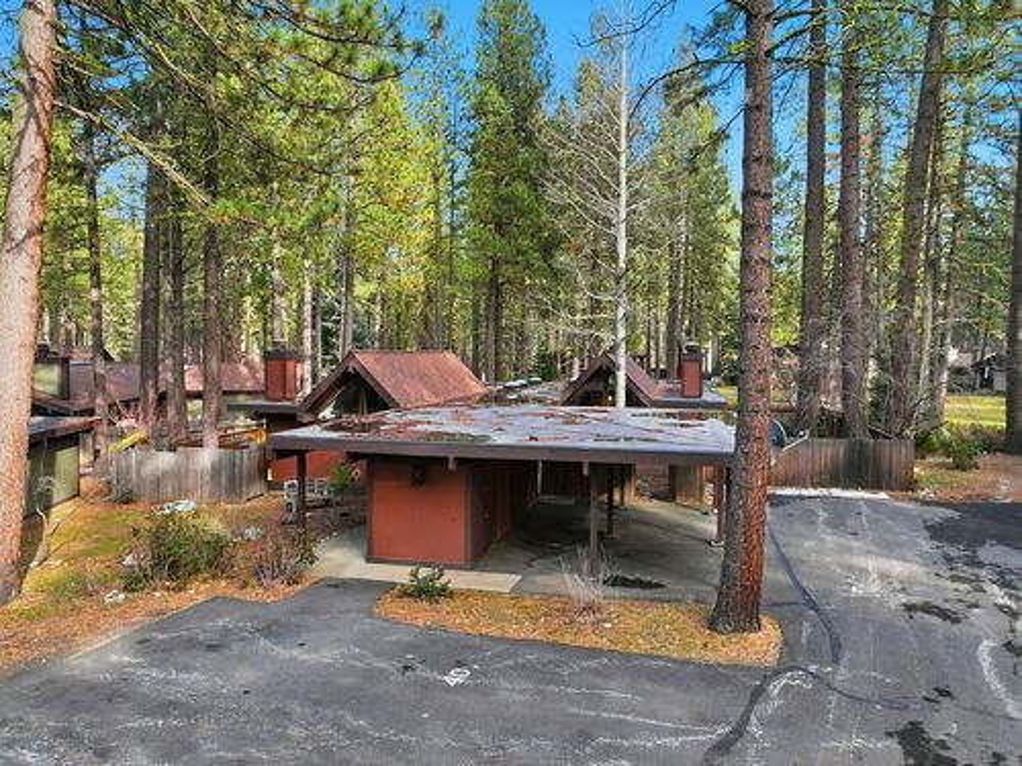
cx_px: 511
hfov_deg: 71.6
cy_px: 383
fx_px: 709
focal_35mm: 24
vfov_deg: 56.8
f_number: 2.8
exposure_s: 1/500
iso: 240
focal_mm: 12.3
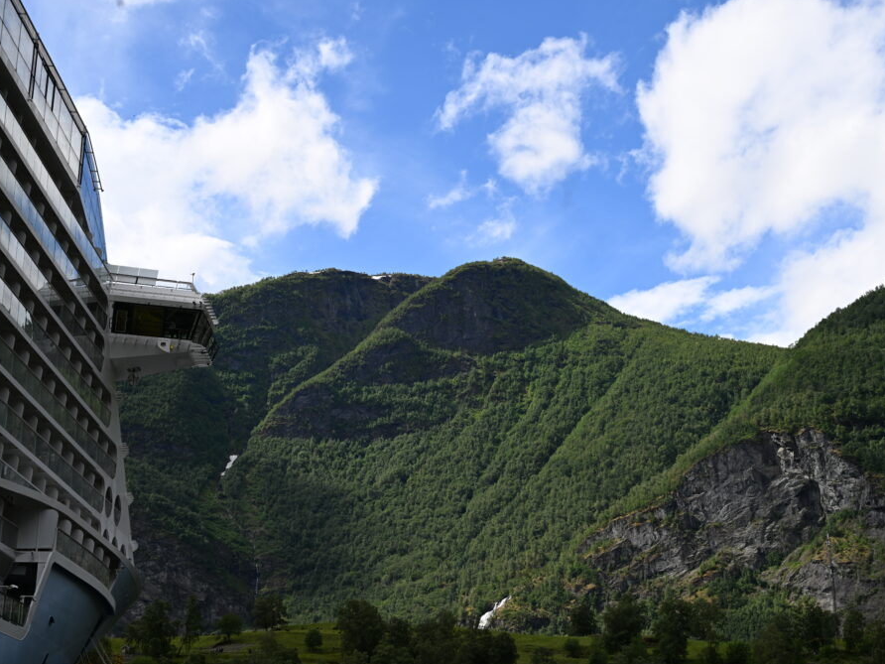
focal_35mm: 53
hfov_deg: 36.1
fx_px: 1355
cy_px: 327
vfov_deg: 27.5
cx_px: 493
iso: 100
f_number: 8
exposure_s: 1/250
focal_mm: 48
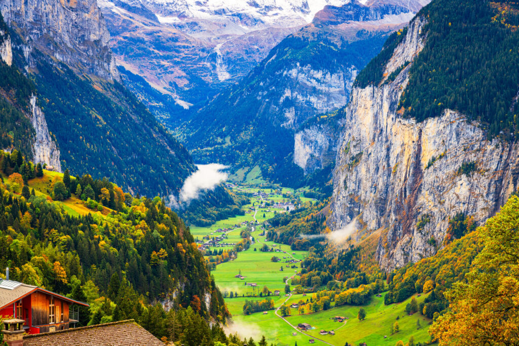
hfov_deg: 24.8
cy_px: 173
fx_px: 1182
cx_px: 260
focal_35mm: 82
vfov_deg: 16.7
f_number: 11
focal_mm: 82
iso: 400
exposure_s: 1/125
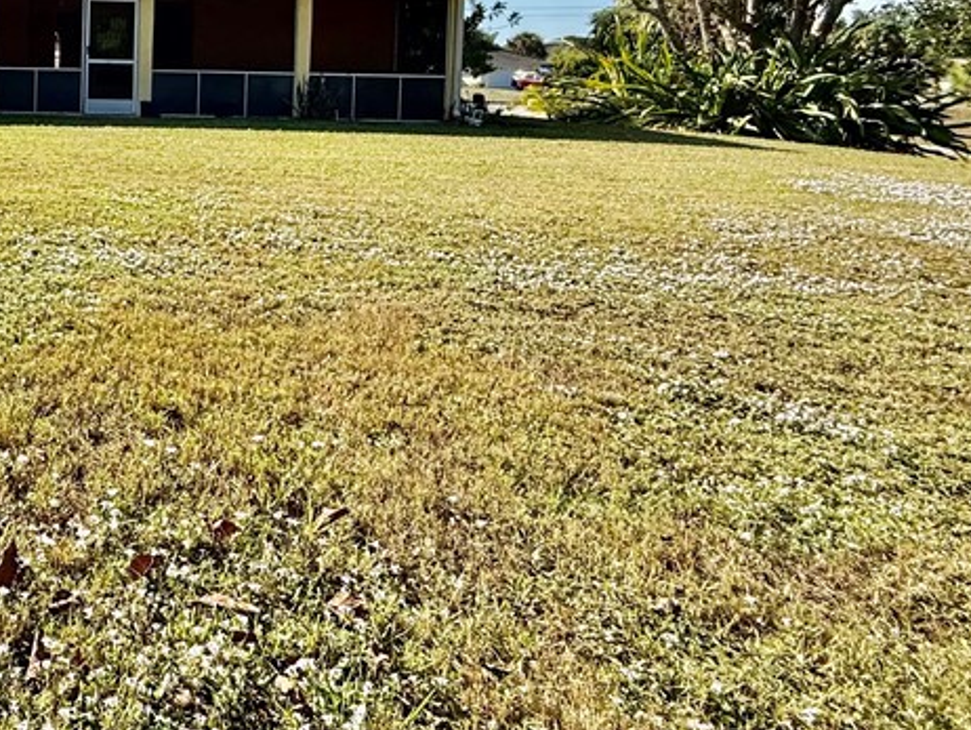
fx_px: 870
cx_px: -44
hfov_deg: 46.5
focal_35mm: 31
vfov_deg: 42.3
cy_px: 93
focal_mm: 2.22
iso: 64
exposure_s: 1/2024
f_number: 2.2
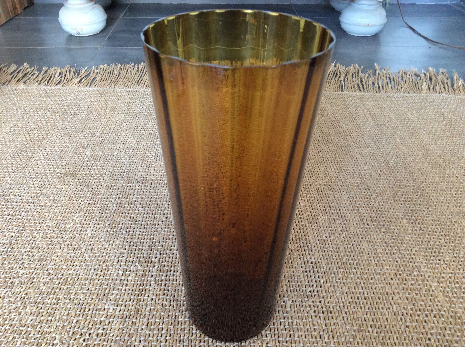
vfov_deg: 44.1
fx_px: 429
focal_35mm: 32
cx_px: 232
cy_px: 174
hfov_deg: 56.9
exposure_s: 1/25
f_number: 2.4
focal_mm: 3.3
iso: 200
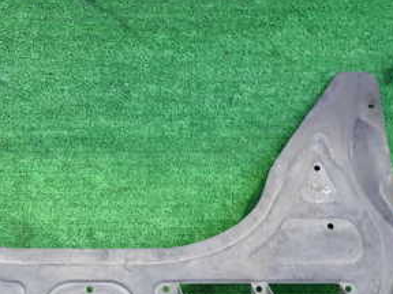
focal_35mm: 52
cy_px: 259
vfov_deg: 27.1
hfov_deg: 35.6
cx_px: 79
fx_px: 590
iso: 320
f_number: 2
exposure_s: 1/30
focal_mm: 4.5
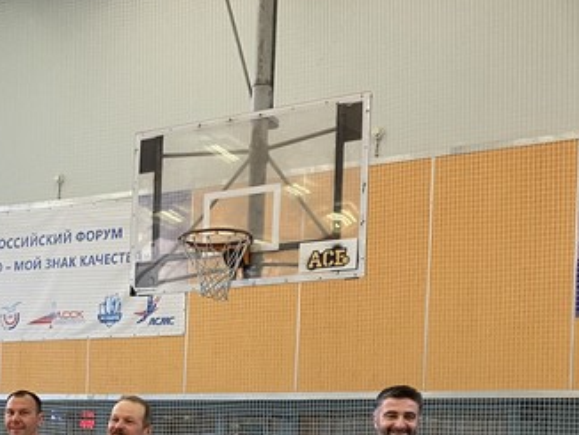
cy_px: 465
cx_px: 127
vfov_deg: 22.8
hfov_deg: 31.0
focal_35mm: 61
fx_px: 1021
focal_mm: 4.25
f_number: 1.8
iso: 100
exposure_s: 1/50
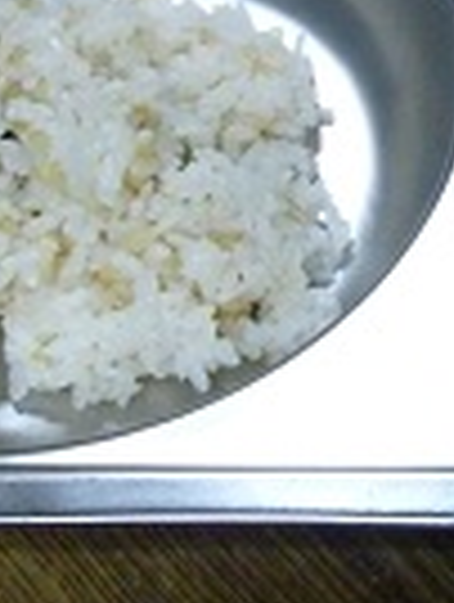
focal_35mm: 103
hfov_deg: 13.9
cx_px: 587
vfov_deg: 18.6
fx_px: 1795
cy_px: 7
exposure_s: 1/60
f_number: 3.1
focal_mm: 4.5
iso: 400
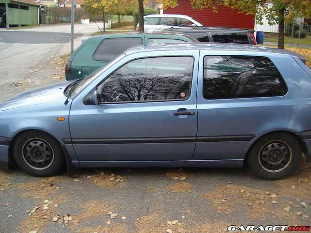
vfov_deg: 37.7
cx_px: 156
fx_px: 341
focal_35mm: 38
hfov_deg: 49.0
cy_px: 116
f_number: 2.6
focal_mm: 5.8
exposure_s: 1/100
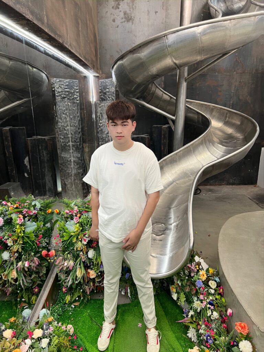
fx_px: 264
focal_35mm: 26
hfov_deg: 53.1
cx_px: 132
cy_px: 176
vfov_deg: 67.3
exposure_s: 1/50
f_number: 1.5
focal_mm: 5.7
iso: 64
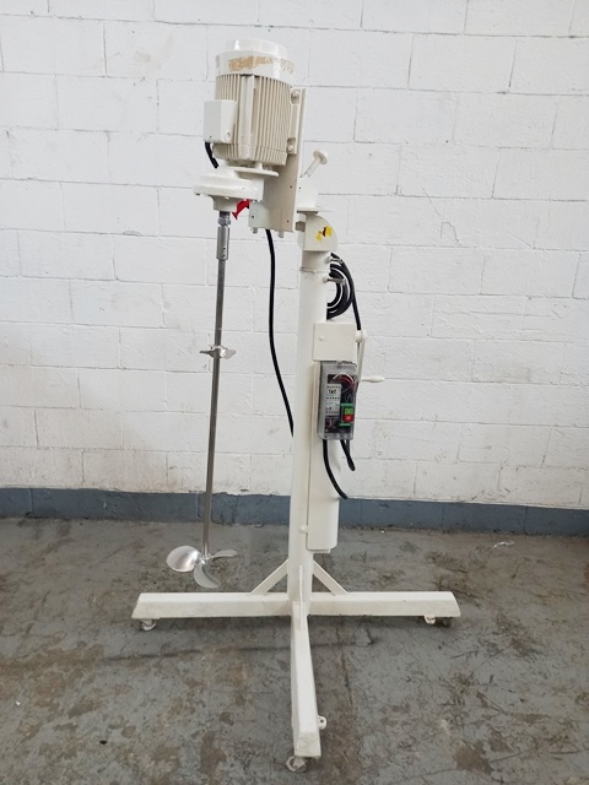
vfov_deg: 69.4
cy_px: 392
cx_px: 294
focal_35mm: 25
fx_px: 567
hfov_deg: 54.9
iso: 250
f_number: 2
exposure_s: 1/24
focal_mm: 4.6
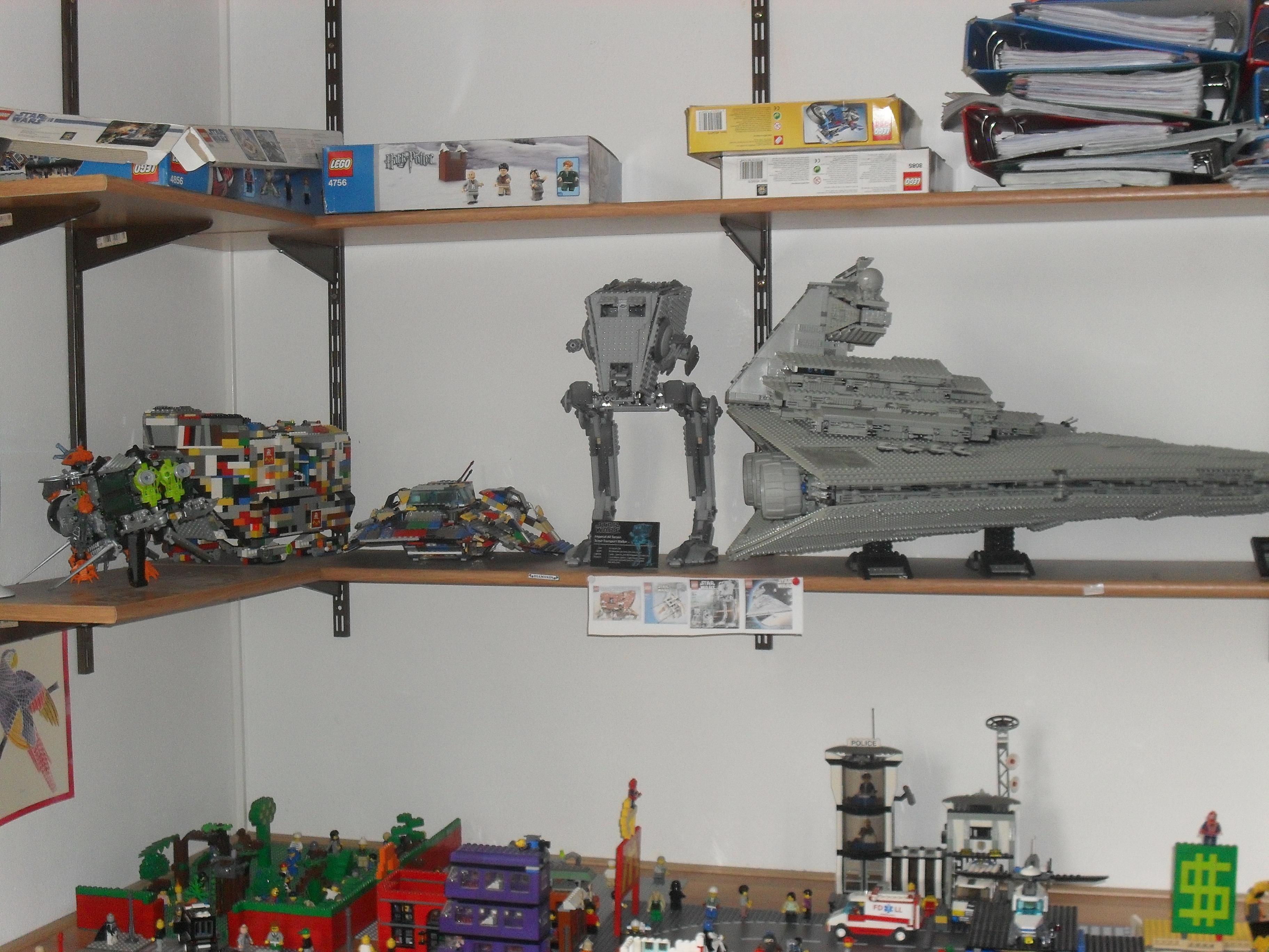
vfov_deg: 29.7
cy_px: 476
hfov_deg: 38.9
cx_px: 634
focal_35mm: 49
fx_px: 1796
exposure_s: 1/45
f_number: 3.9
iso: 200
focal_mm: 8.7
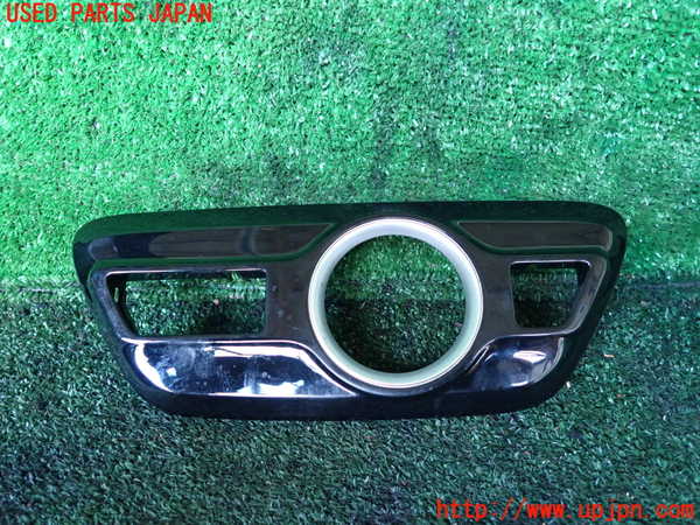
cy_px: 262
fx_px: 506
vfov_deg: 54.9
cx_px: 350
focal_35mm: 25
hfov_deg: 69.4
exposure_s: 1/30
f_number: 2
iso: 640
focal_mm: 4.5
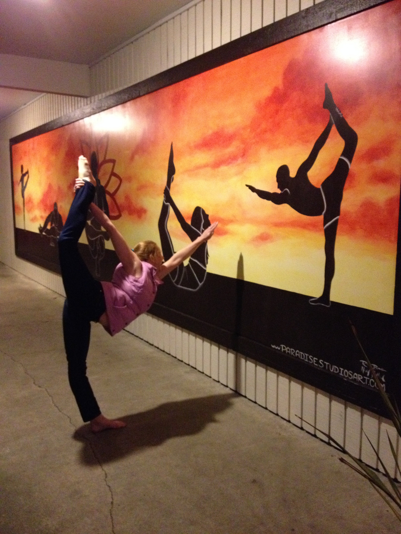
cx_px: 200
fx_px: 541
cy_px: 267
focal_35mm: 35
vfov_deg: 52.6
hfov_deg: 40.7
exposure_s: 1/15
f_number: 2.4
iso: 640
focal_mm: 4.28
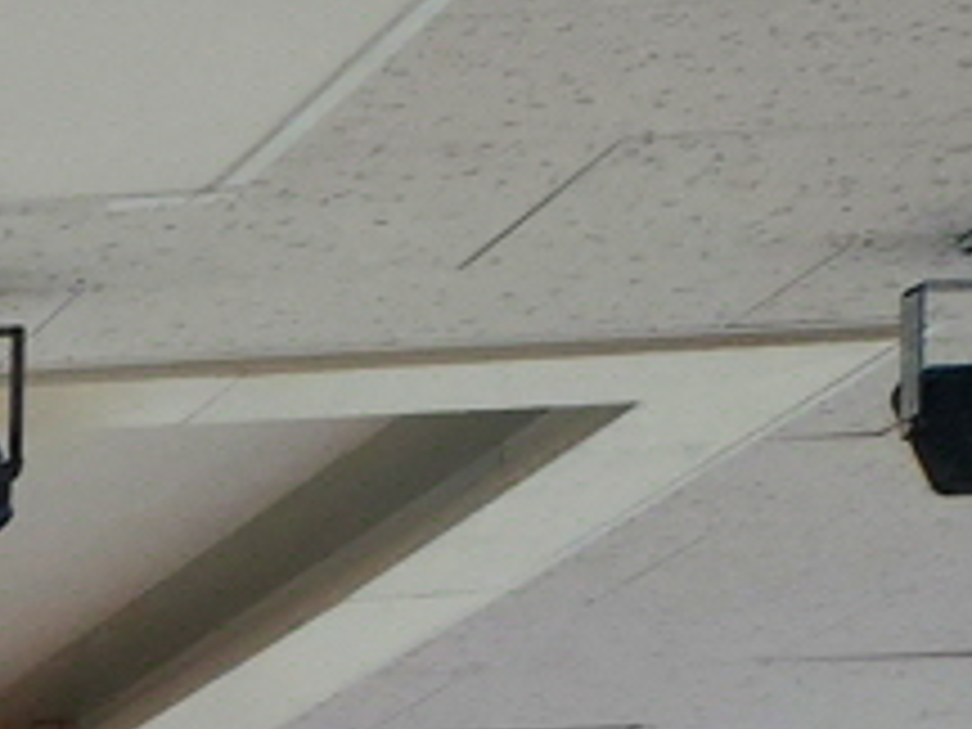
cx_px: -2727
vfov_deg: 7.1
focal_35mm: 181
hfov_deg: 7.8
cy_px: 2414
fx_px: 5082
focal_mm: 5.4
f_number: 1.8
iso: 160
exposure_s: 1/120
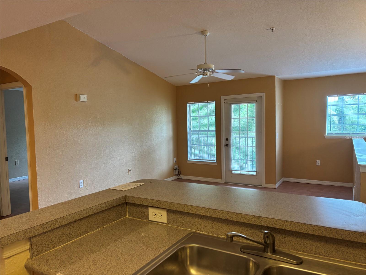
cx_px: 183
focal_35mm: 26
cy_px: 138
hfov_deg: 67.3
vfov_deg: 53.1
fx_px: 275
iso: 125
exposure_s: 1/60
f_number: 1.6
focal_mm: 5.96
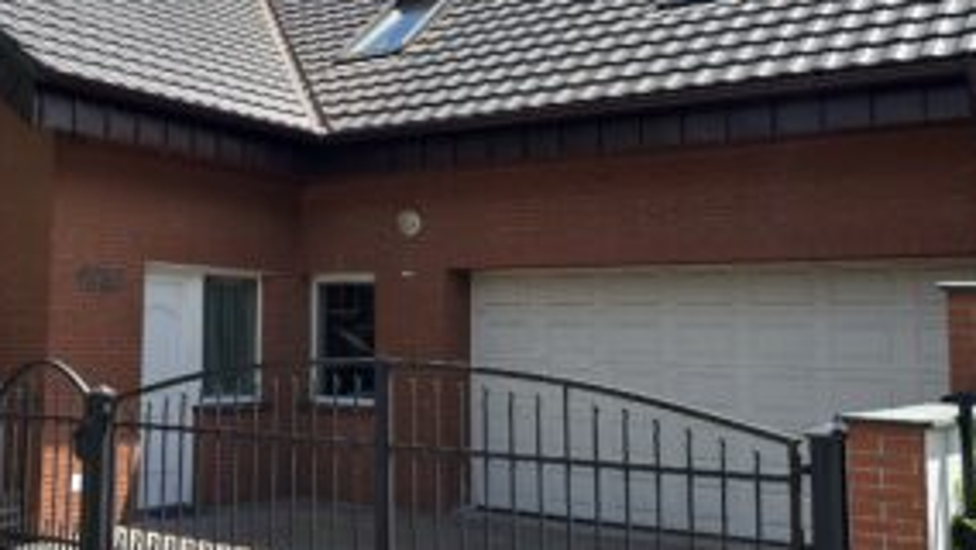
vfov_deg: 25.9
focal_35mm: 46
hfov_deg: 43.4
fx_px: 1191
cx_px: 271
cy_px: 211
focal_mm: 6.86
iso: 80
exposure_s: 1/3155
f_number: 1.78
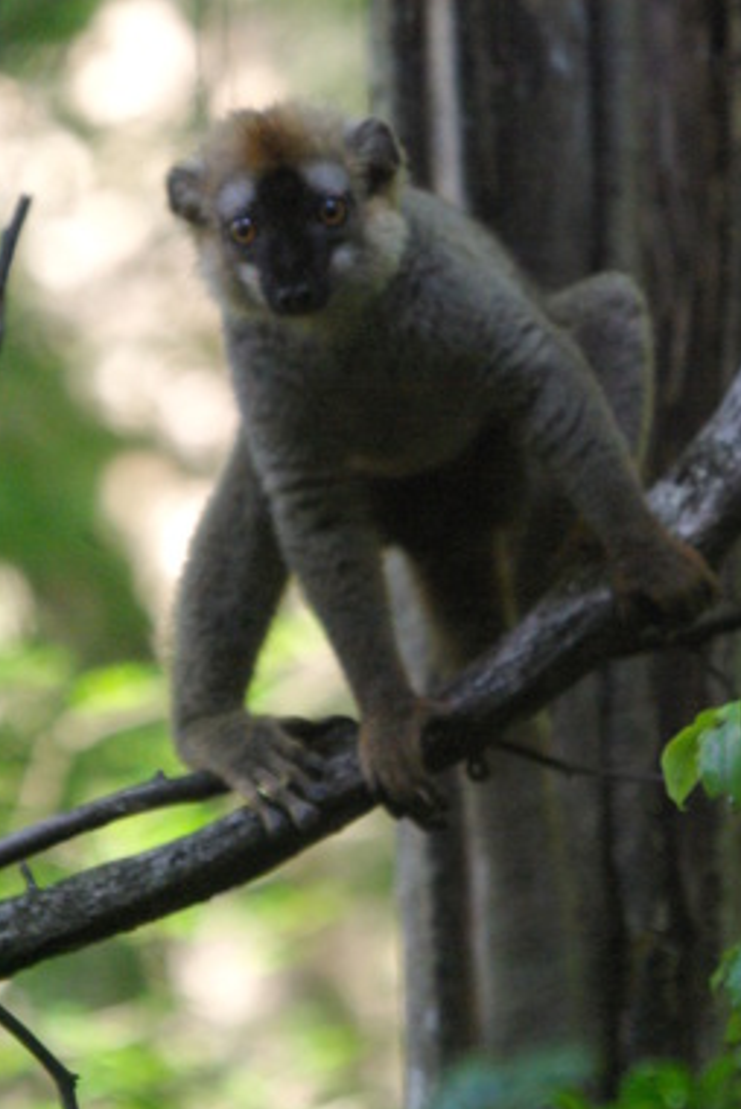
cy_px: 464
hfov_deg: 2.7
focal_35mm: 511
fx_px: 15747
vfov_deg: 4.0
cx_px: 350
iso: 1600
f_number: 5.6
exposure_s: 1/90
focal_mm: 270
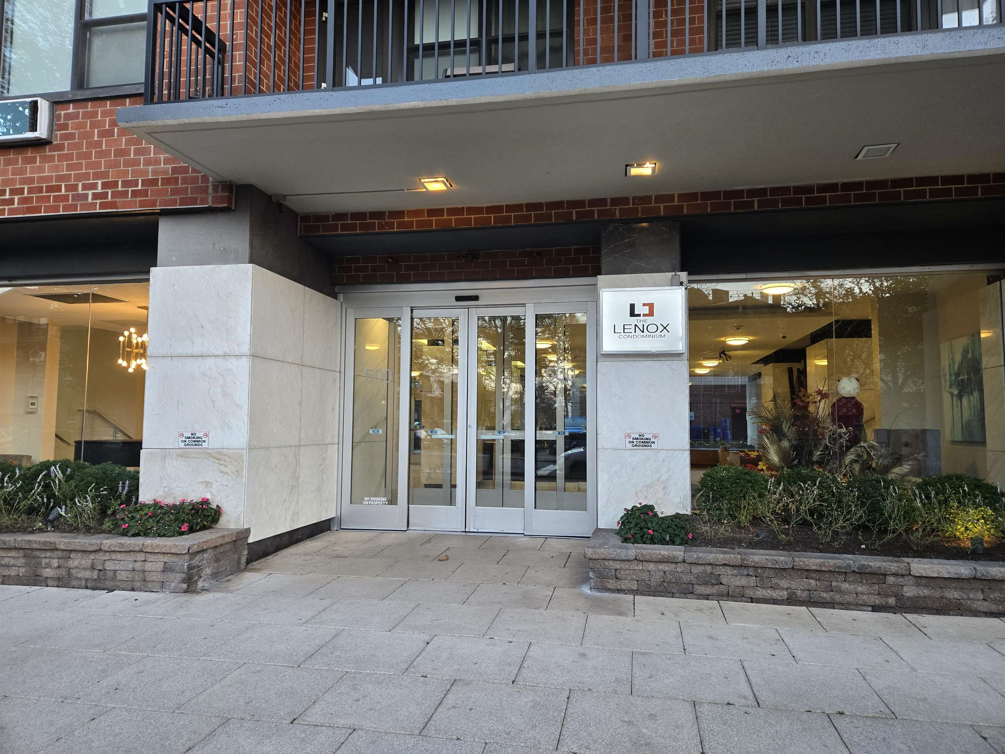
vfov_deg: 58.9
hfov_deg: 73.9
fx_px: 668
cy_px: 377
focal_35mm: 23
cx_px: 502
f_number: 1.8
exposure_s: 1/120
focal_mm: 5.4
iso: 160
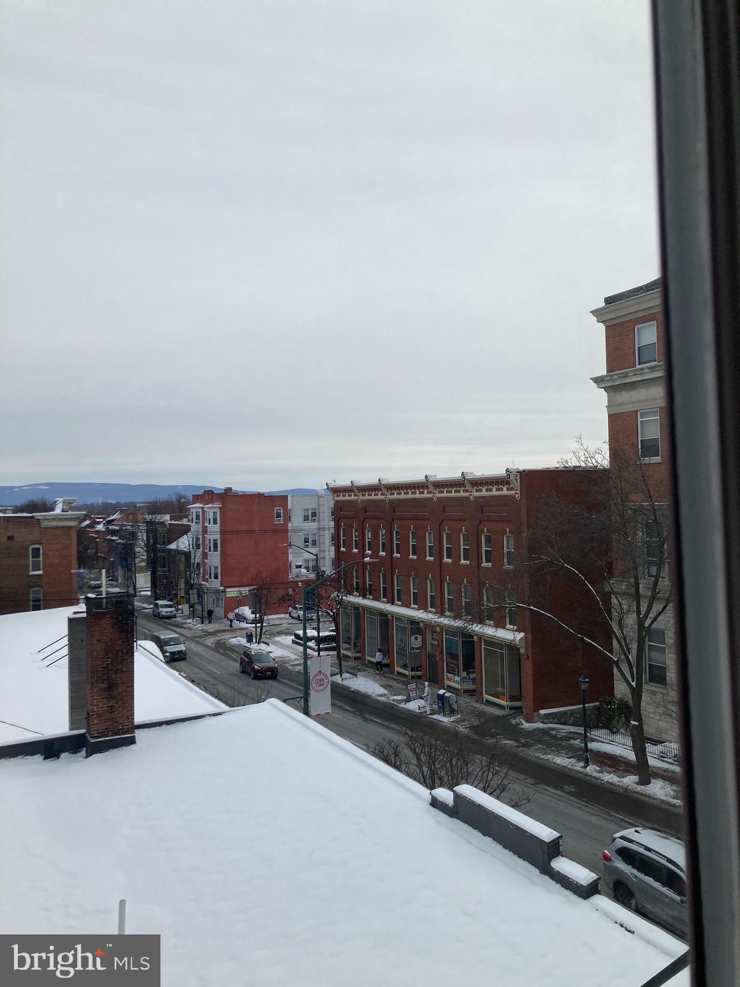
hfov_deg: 49.7
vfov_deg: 63.4
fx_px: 798
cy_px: 494
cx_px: 370
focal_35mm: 28
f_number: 1.8
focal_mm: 3.99
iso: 25
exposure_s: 1/3003
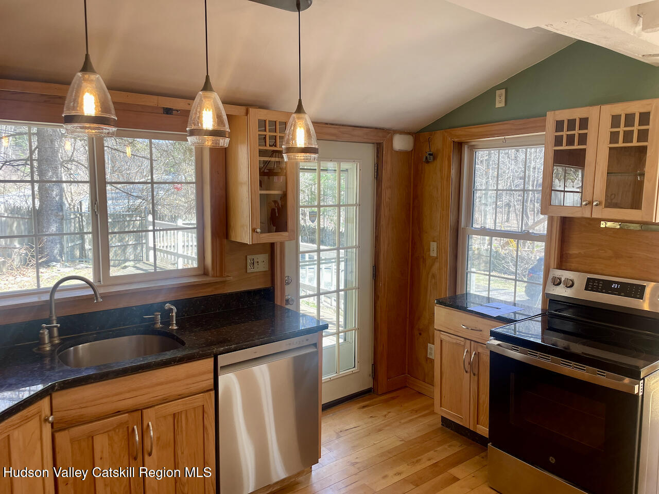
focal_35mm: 26
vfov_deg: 53.1
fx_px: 495
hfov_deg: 67.3
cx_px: 330
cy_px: 247
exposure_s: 1/120
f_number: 1.6
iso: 40
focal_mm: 4.2
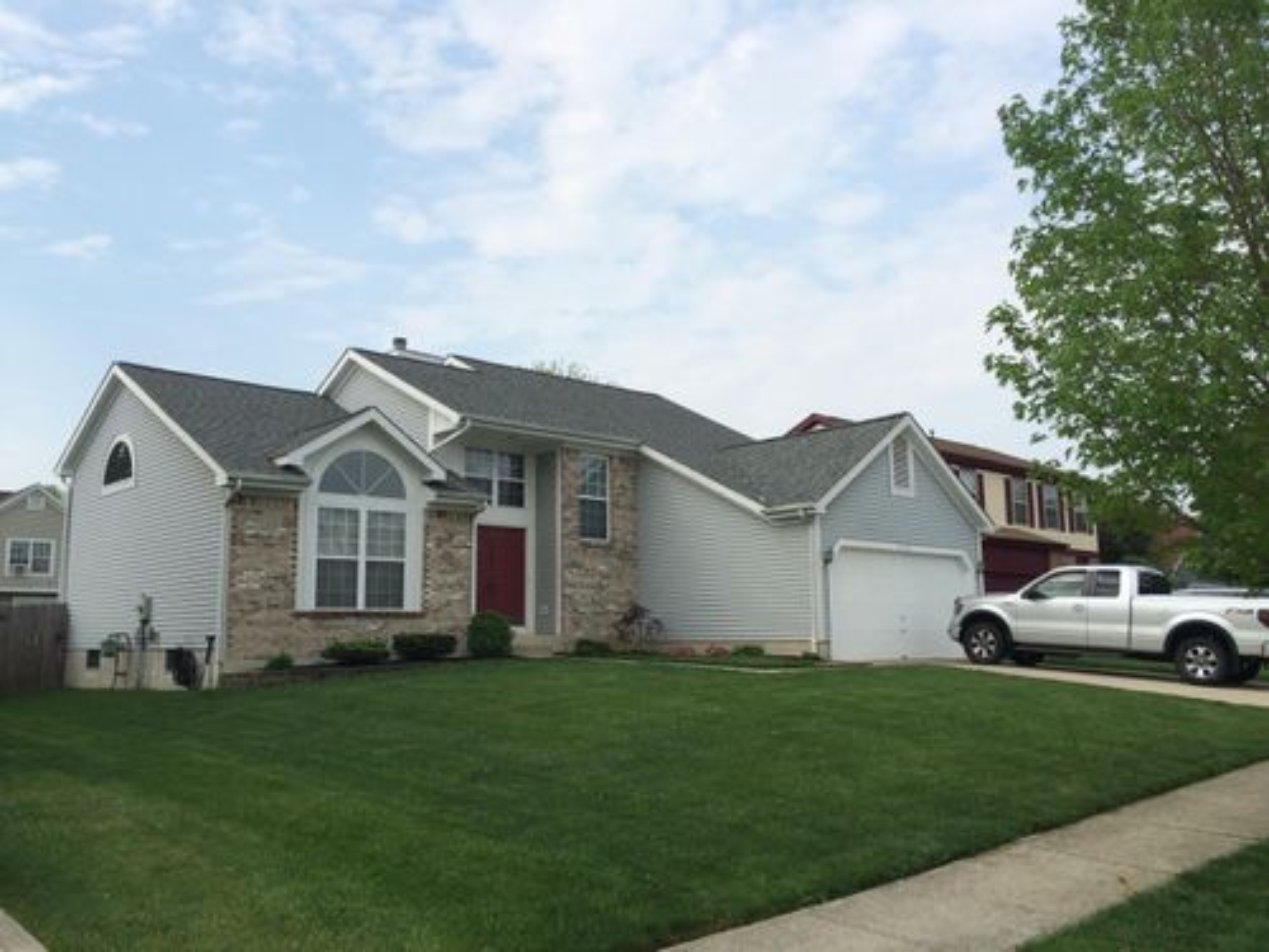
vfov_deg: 48.2
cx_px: 634
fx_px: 1063
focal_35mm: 29
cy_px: 476
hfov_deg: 61.7
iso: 32
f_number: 2.2
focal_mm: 4.15
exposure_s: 1/2283
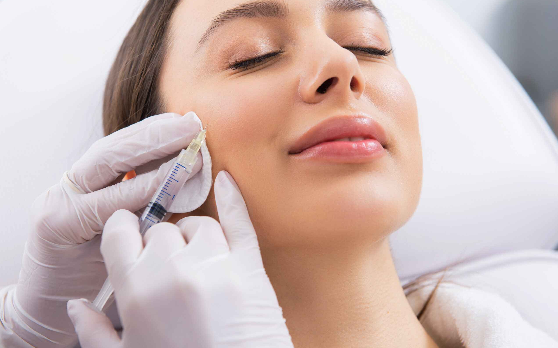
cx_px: 277
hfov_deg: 28.6
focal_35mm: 72
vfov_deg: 18.1
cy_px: 164
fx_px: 1095
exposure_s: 1/200
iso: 250
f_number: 5.6
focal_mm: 70
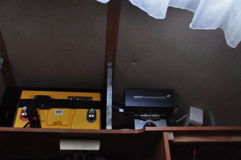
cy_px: 80
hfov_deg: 55.2
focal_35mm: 34
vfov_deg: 38.3
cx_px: 120
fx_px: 231
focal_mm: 23
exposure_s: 1/100
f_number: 5
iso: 1600
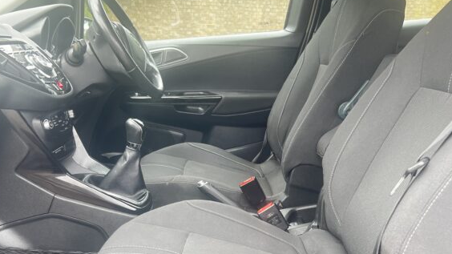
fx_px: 479
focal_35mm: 40
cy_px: 176
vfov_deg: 29.4
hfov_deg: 50.5
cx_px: 217
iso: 125
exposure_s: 1/121
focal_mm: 5.7
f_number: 1.5
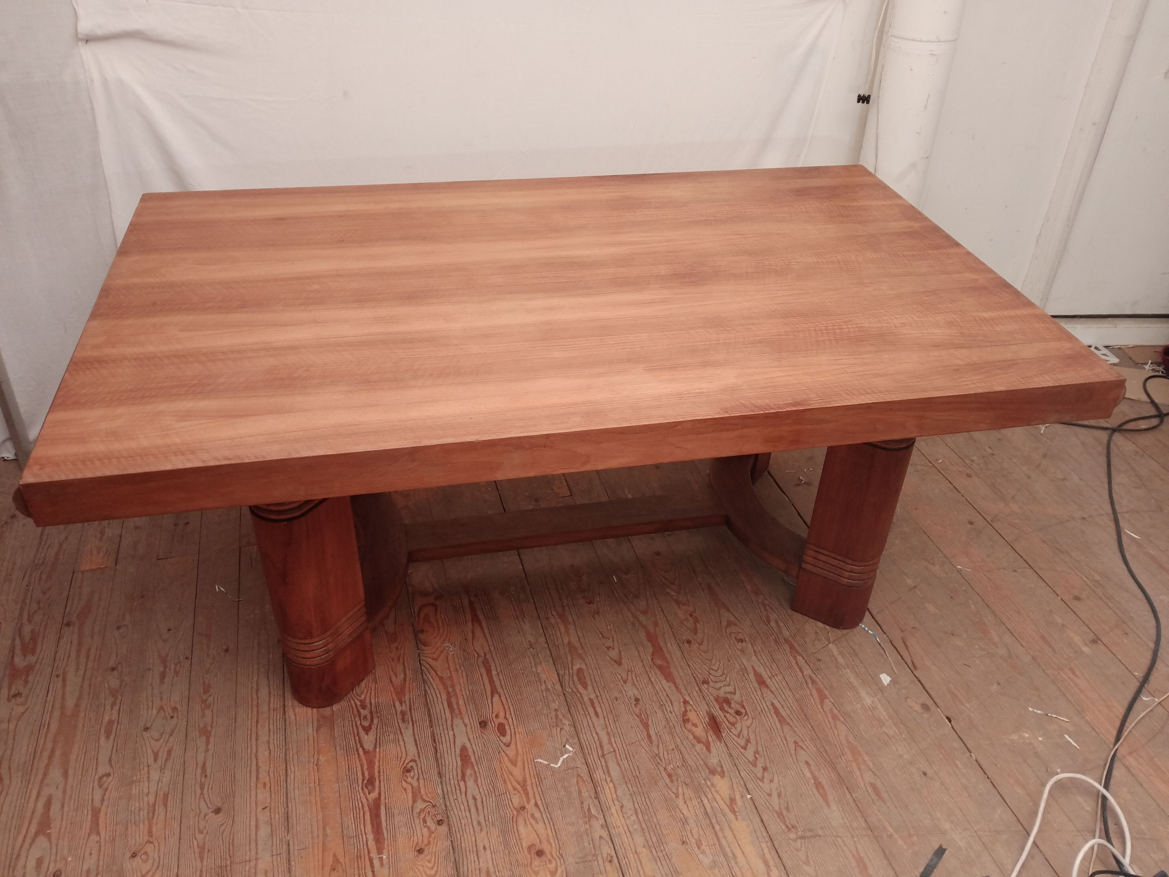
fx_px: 946
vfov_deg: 49.7
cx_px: 584
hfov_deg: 63.4
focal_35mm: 28
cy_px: 438
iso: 800
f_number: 1.8
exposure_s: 1/33.3
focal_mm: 4.05
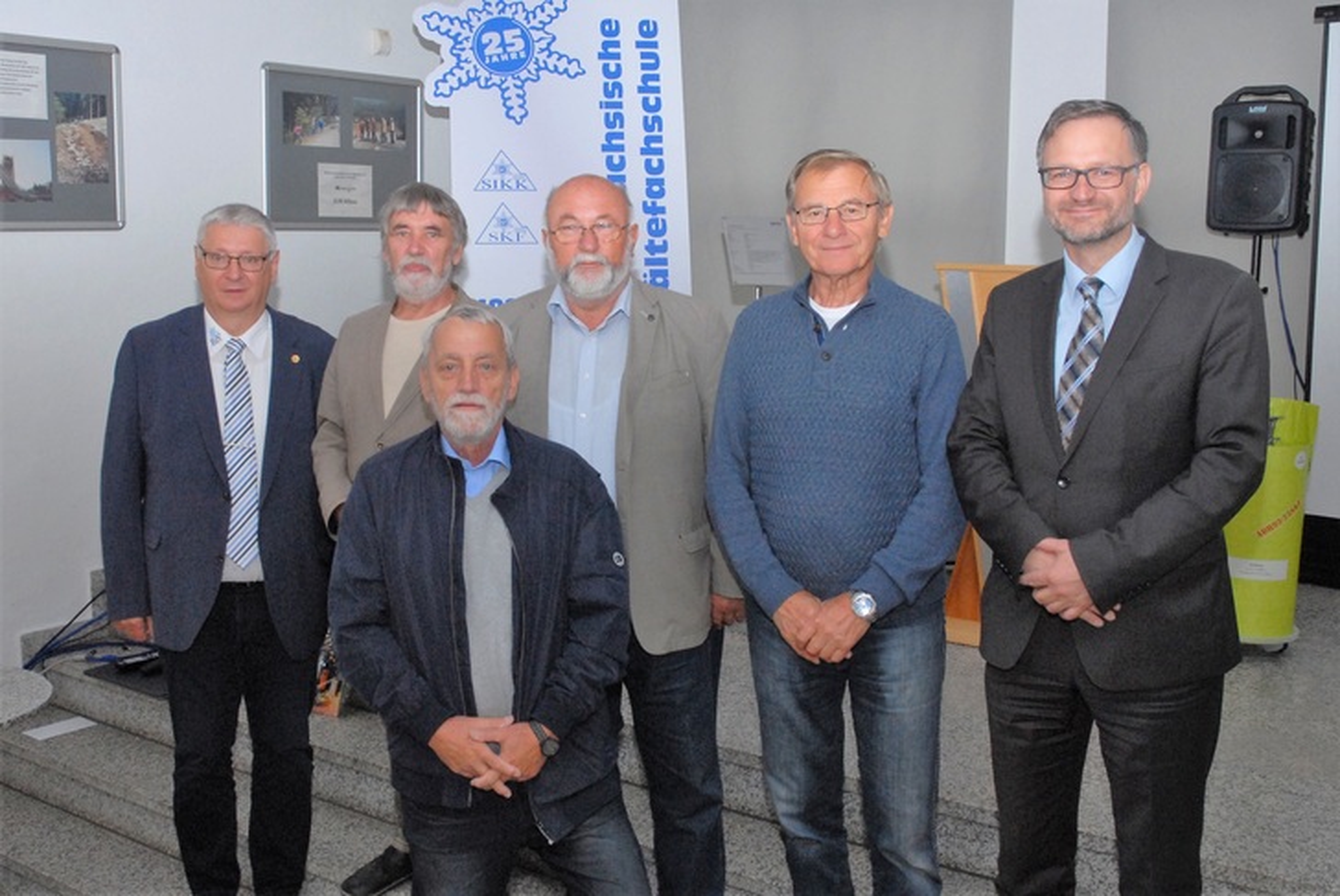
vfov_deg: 48.0
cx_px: 670
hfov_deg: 67.3
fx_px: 1006
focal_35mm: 27
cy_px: 448
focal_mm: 18
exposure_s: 1/60
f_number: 6.3
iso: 500
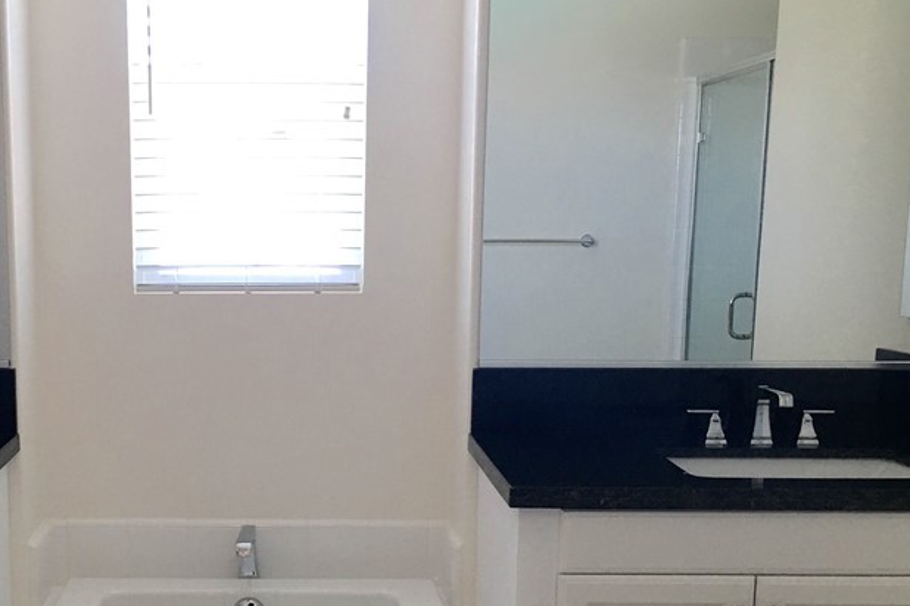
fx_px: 1264
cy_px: 449
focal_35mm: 50
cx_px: 308
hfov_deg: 39.2
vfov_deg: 26.7
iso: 50
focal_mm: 4.15
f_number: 2.2
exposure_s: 1/33
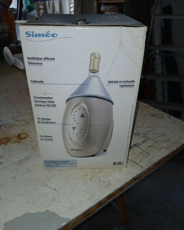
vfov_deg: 62.1
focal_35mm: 28
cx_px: 92
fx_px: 191
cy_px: 125
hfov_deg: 51.5
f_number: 1.8
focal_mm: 3.98
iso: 50
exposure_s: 1/50
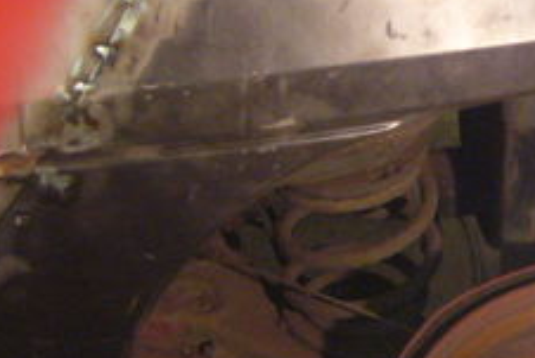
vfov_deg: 13.2
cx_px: 556
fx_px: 1532
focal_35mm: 103
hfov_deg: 19.2
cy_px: 28
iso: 200
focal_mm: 5.8
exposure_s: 1/8
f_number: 2.8
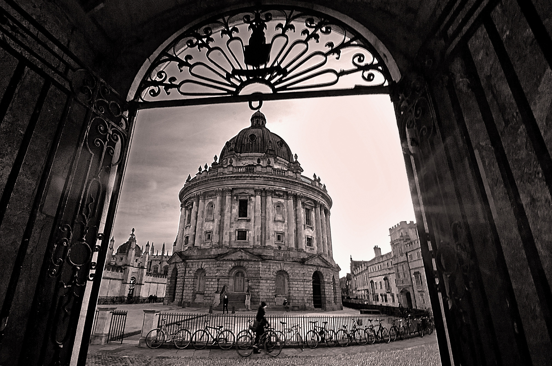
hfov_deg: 100.5
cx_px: 276
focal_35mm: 15
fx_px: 229
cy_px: 183
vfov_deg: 77.1
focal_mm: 10
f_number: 18
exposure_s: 1/20
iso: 320
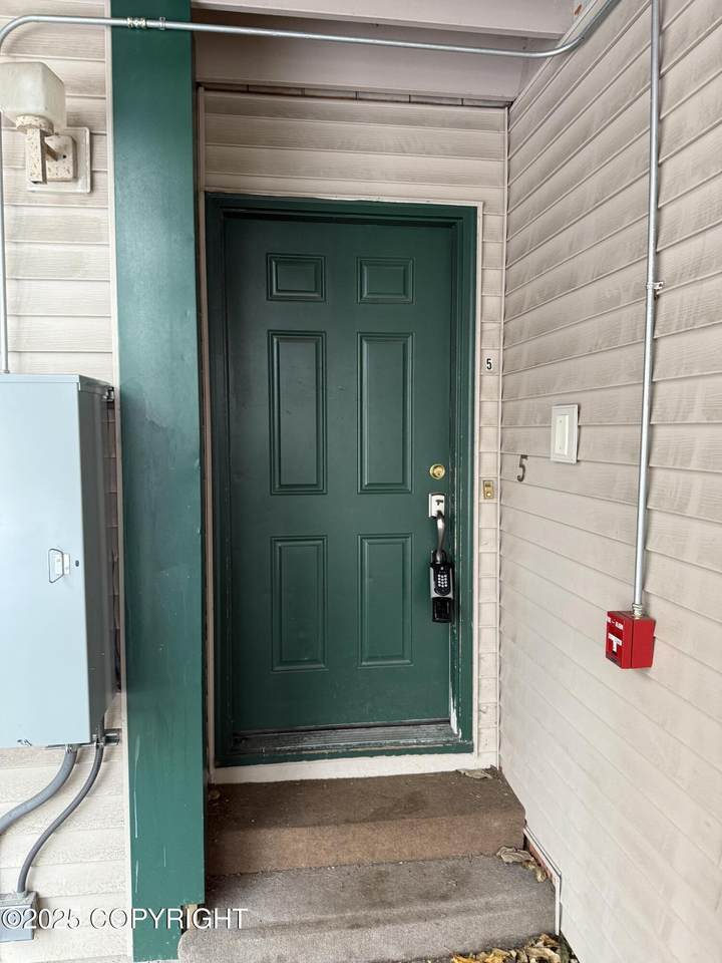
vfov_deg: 71.6
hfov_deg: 56.8
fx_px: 667
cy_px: 482
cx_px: 361
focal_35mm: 24
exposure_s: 1/60
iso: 250
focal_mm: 6.76
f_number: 1.78
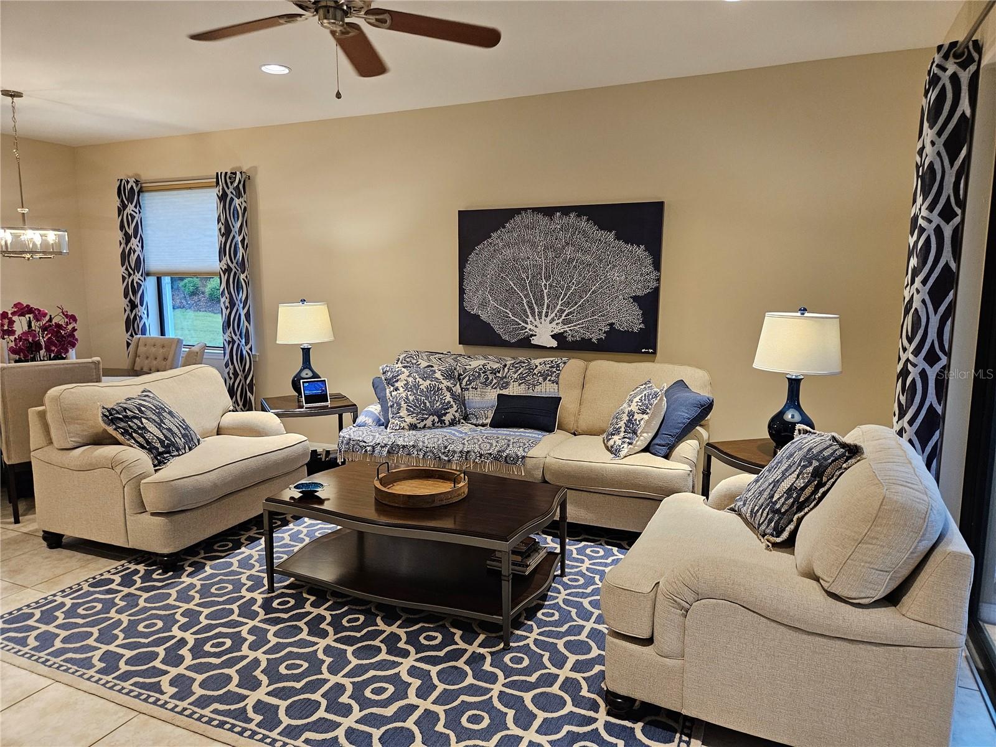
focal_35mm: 23
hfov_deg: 73.9
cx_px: 498
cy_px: 374
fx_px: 662
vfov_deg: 58.9
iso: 400
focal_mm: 5.4
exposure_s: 1/120
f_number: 1.8
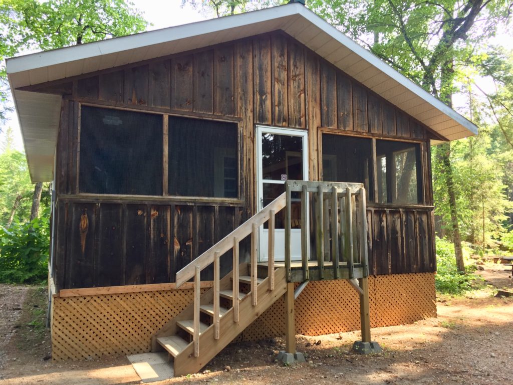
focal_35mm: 29
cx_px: 256
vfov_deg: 48.2
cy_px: 192
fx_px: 430
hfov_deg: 61.7
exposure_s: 1/60
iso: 32
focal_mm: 4.15
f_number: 2.2
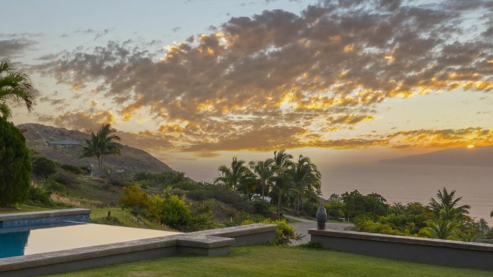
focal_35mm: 54
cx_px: 168
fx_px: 706
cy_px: 155
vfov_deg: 22.2
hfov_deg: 38.1
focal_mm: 16
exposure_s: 1/25
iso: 100
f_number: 8
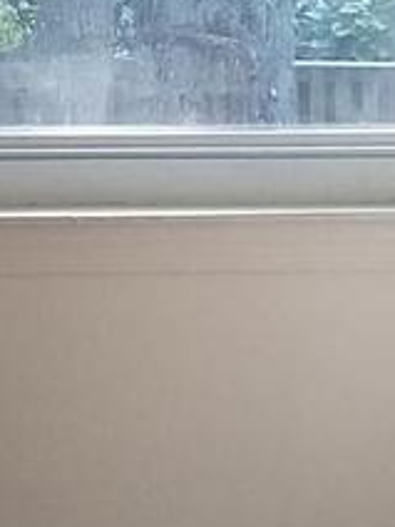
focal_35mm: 188
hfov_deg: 7.9
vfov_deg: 10.5
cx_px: 276
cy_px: 241
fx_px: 2860
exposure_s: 1/50
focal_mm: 4.2
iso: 125
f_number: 1.7
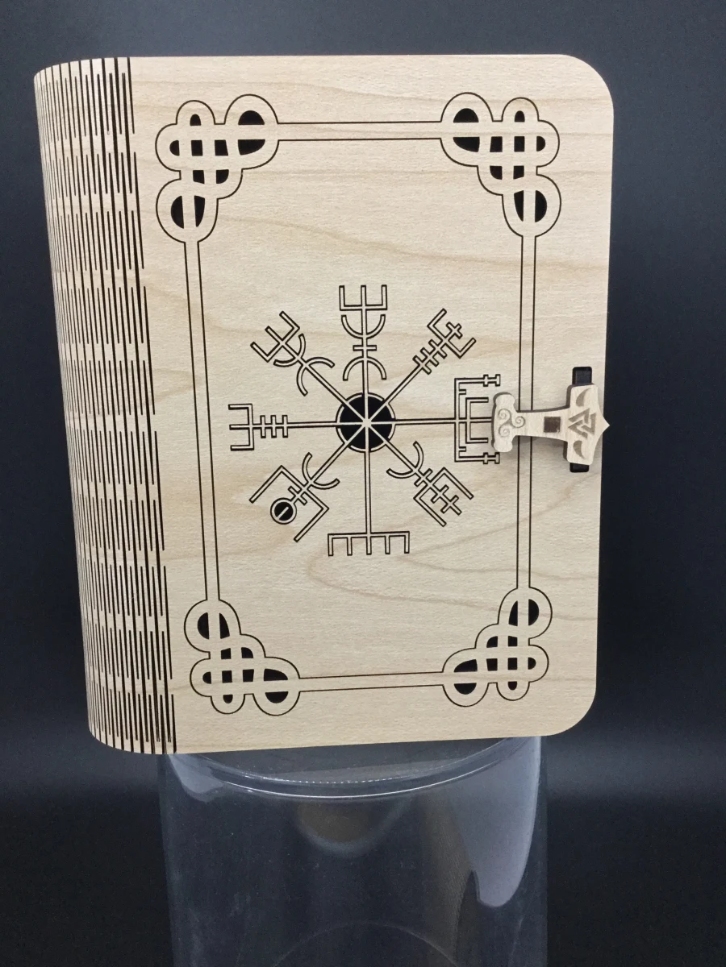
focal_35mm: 31
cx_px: 363
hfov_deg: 45.4
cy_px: 484
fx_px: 867
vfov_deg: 58.4
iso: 200
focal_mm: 3.3
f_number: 2.4
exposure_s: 1/30
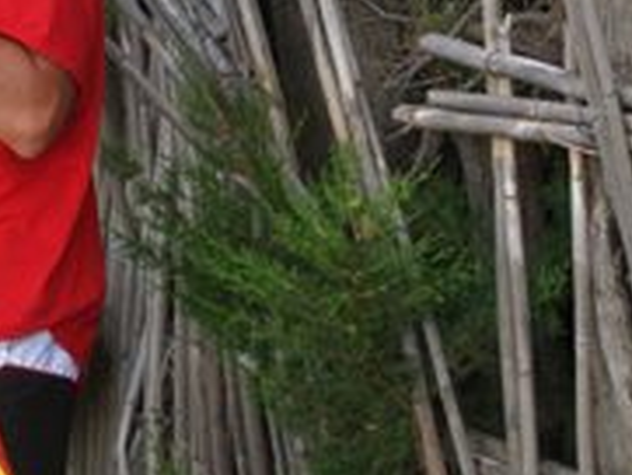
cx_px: -454
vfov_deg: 6.7
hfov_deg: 8.7
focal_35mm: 219
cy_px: -265
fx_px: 4001
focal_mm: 11.1
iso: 125
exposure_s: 1/60
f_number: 4.6
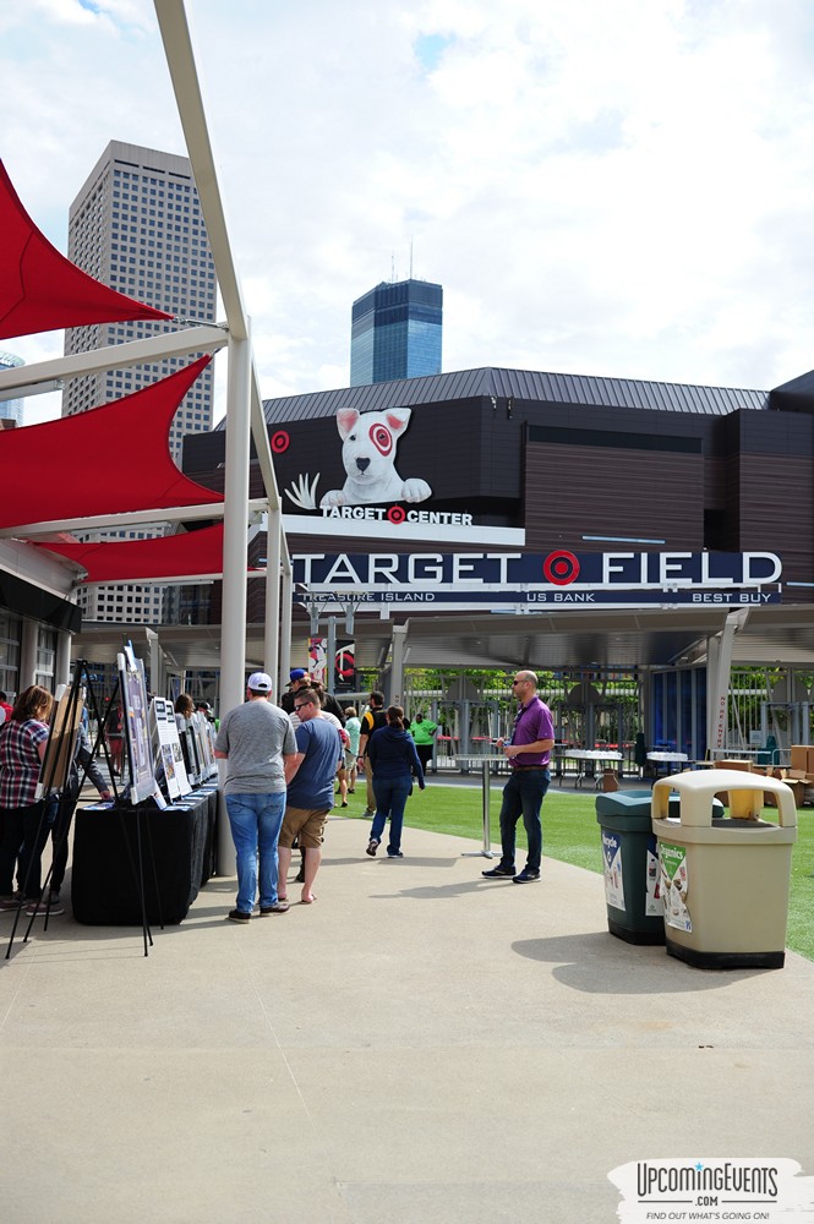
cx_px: 407
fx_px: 1223
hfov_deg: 36.8
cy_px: 612
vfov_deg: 53.2
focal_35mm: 36
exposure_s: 1/2500
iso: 400
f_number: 4
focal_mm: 36
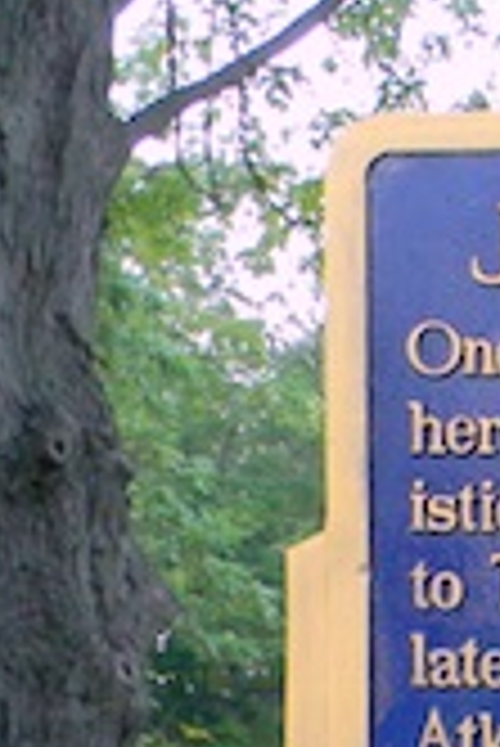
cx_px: 1311
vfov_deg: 18.0
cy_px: 662
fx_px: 2328
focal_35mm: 112
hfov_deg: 10.2
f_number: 3.5
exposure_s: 1/7.7
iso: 200
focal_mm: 5
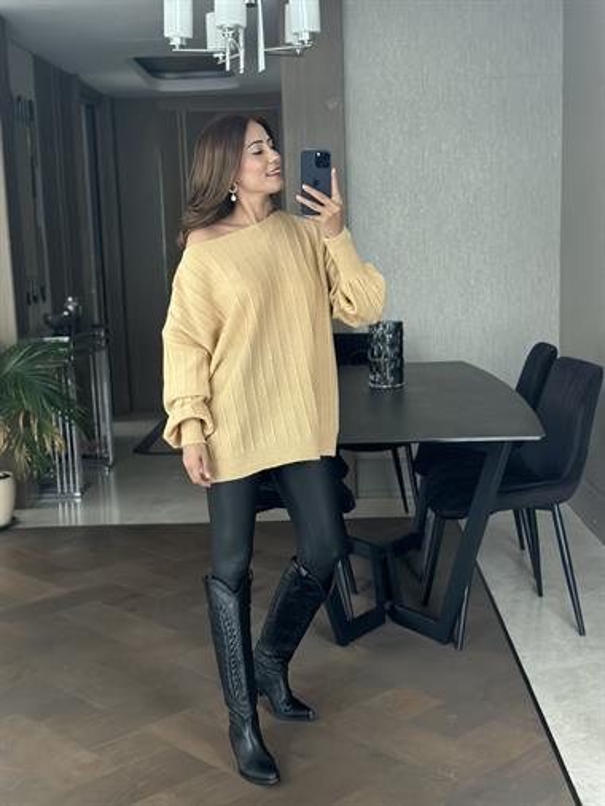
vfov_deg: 39.6
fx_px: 1118
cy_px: 403
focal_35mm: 48
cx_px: 302
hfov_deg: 30.3
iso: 400
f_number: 1.78
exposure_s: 1/43
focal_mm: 6.86
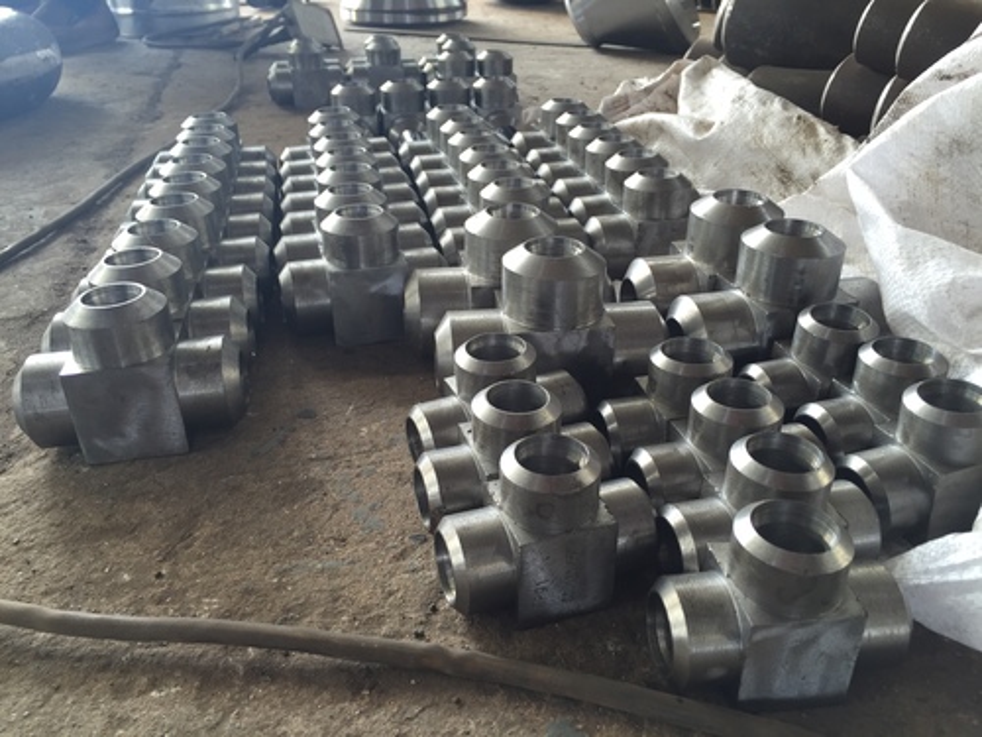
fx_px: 823
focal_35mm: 29
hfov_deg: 61.7
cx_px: 491
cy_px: 368
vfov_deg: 48.2
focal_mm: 4.15
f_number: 2.2
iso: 32
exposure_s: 1/60
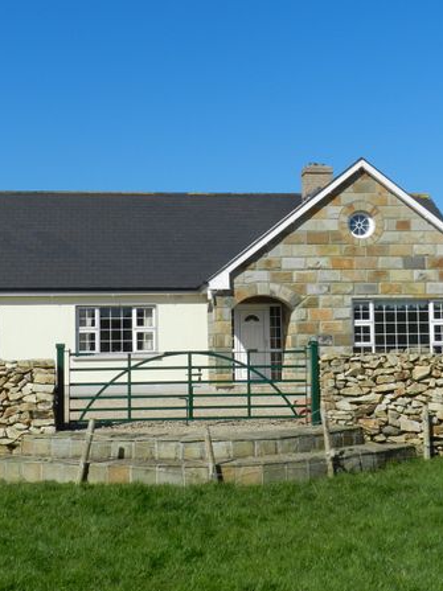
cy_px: 295
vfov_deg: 37.5
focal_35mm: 51
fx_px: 871
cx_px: 222
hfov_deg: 28.5
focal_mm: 6.7
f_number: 5
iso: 160
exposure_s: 1/1000
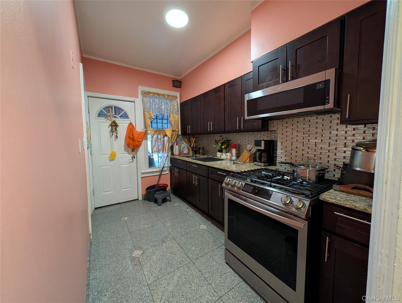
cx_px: 201
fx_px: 140
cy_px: 152
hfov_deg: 110.5
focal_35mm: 12
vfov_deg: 94.6
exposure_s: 1/40
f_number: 1.7
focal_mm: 2.02
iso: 168
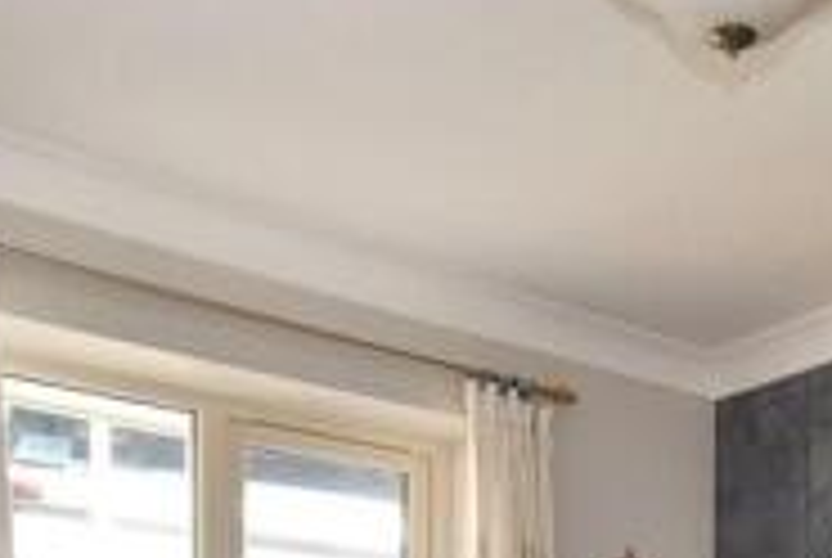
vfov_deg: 21.3
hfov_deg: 35.9
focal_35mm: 53
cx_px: 695
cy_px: 853
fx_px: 1227
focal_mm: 10
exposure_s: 1/160
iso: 800
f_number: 7.1
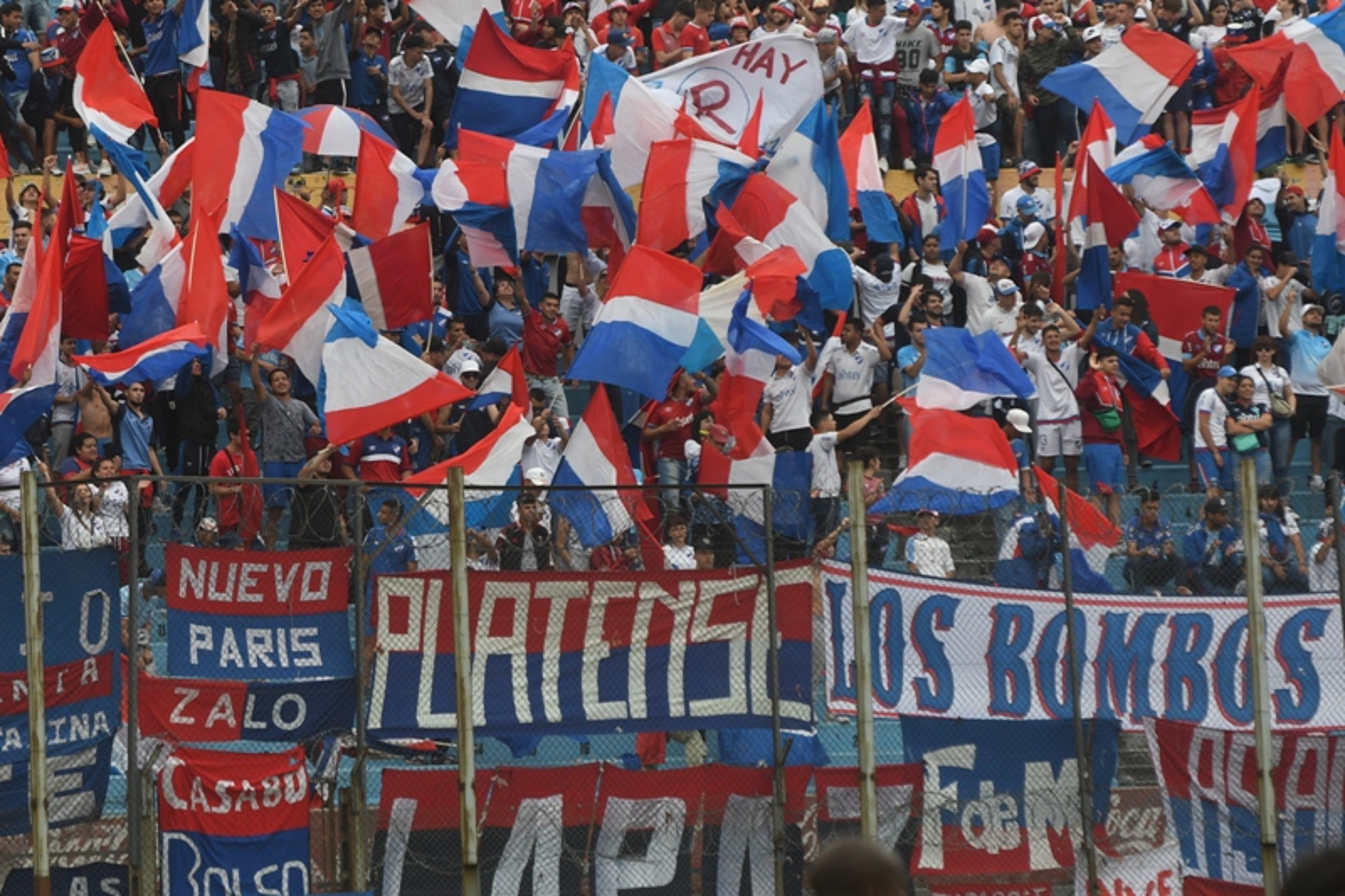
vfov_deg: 5.4
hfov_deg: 8.1
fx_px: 9525
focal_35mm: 255
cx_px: 672
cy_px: 448
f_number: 4.5
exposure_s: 1/800
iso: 200
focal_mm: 170
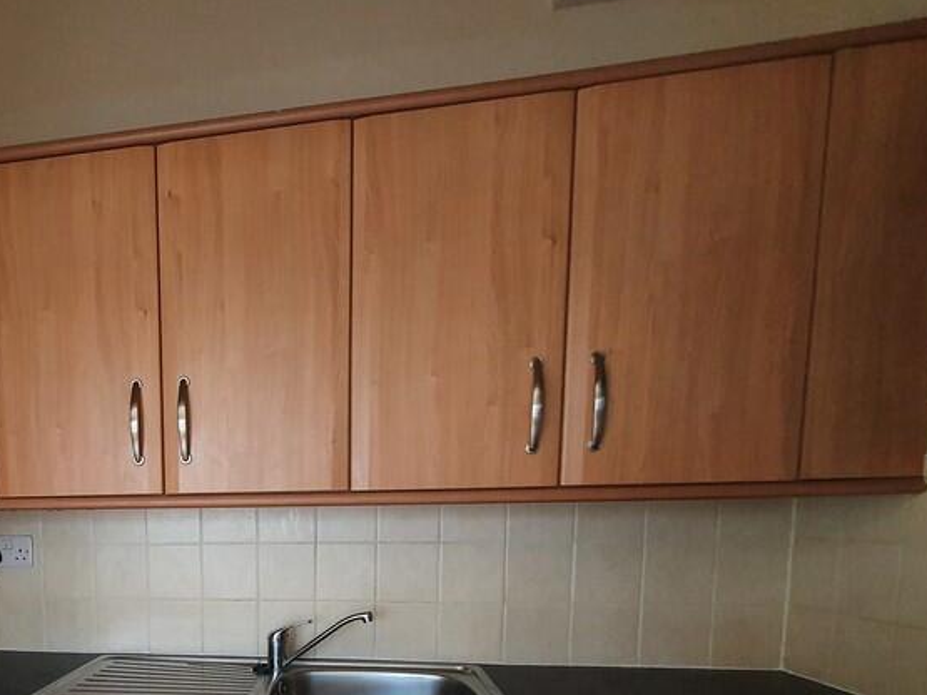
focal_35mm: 24
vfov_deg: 51.9
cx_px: 204
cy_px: 588
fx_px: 643
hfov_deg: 66.0
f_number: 2.2
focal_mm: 1.8
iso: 400
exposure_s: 1/50
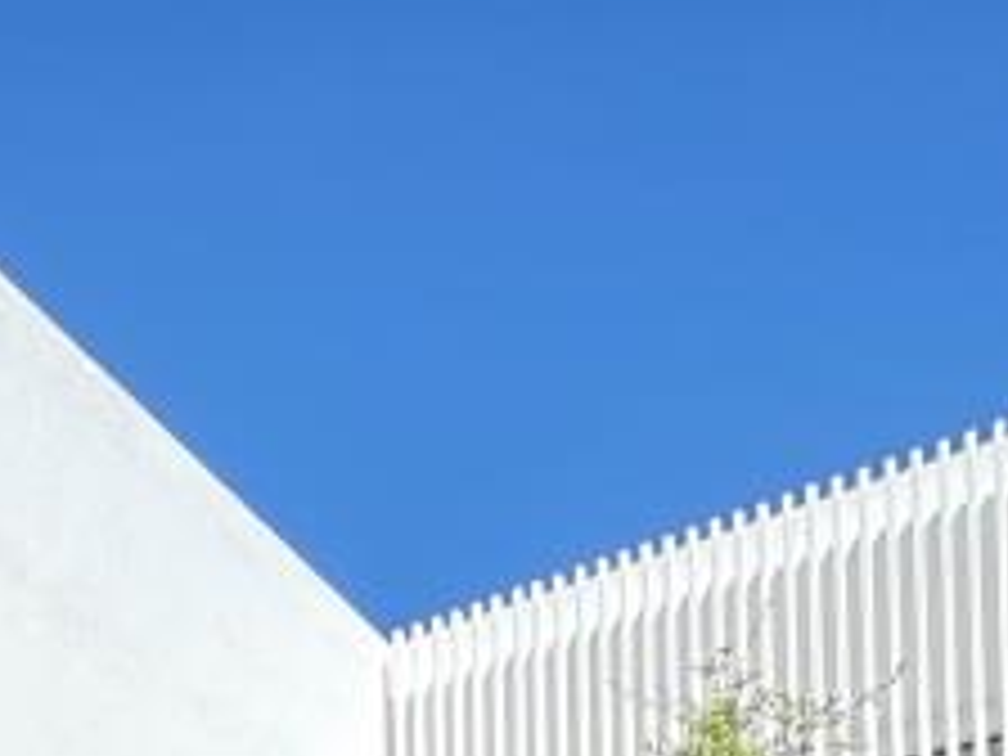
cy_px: 1512
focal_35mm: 64
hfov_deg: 24.6
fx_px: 1864
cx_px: -441
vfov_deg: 17.0
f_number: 2.2
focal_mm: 2.22
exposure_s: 1/412
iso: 40
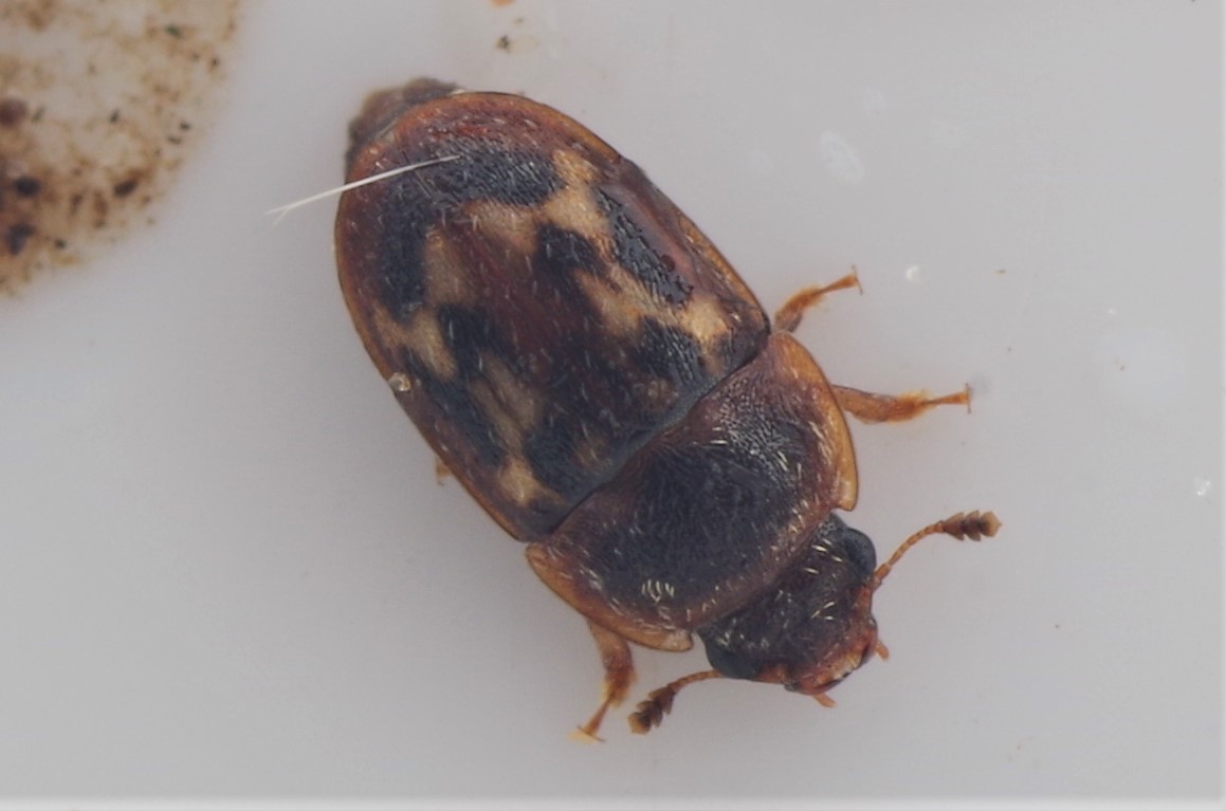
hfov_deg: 15.2
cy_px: 406
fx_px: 4587
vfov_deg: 10.1
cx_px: 613
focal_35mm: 135
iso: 100
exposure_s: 1/60
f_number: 10
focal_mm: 90
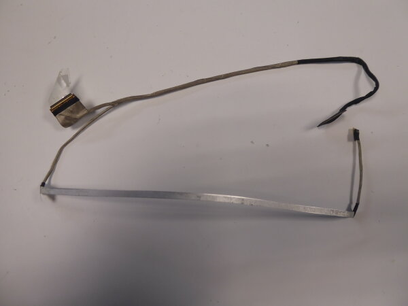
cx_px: 204
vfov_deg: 54.9
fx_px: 295
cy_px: 153
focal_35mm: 25
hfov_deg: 69.4
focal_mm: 4.3
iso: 160
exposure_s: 1/60
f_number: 3.3
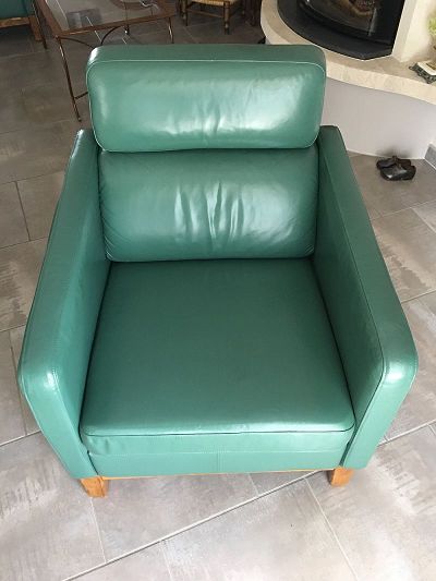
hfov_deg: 48.2
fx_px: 487
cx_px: 218
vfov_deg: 61.6
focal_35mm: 29
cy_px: 290
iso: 80
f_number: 2.2
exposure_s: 1/10
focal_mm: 4.15
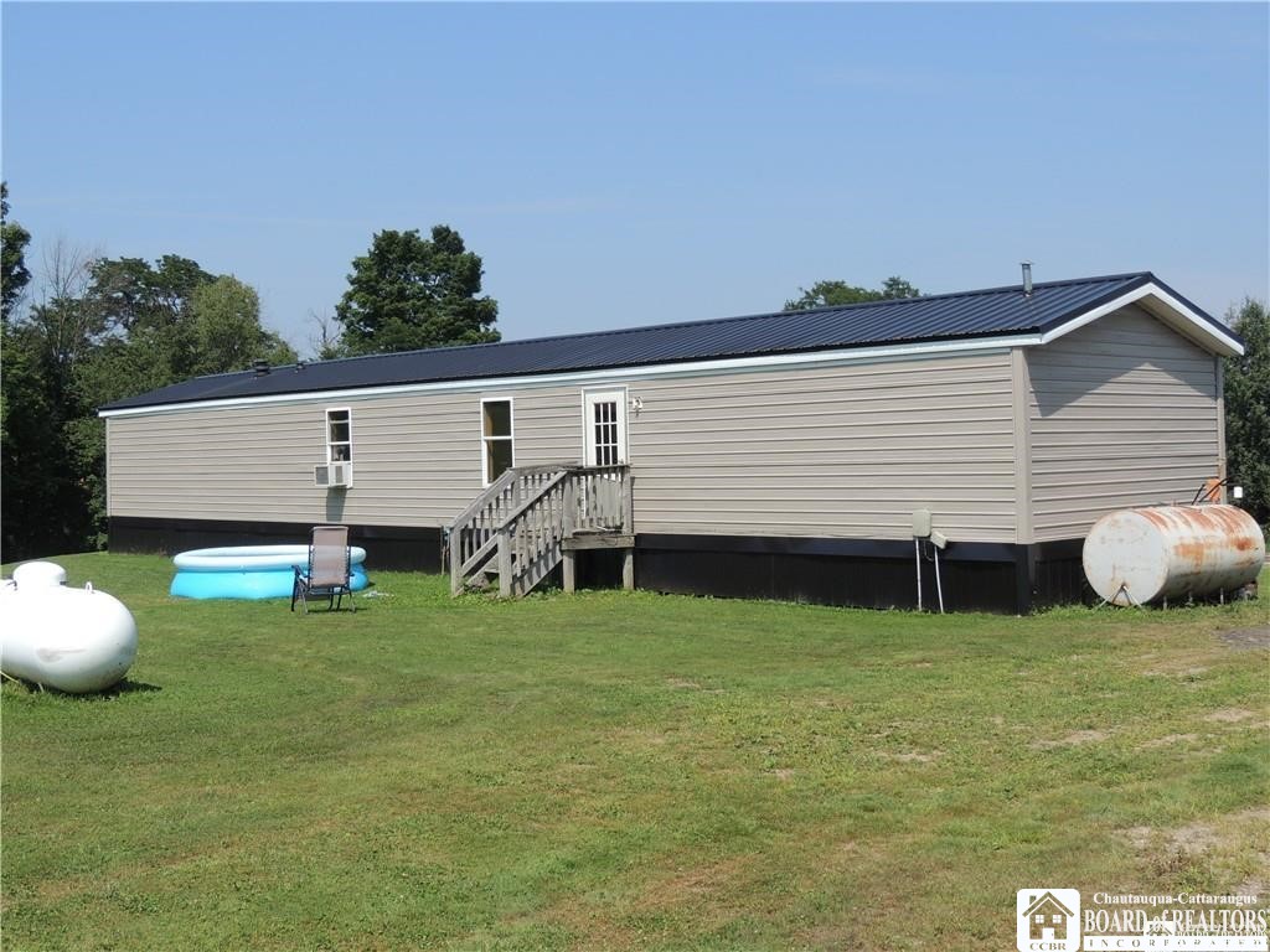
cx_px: 635
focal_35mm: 43
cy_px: 476
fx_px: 1578
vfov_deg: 33.6
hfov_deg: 43.9
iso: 100
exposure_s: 1/1000
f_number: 3.4
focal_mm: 7.6
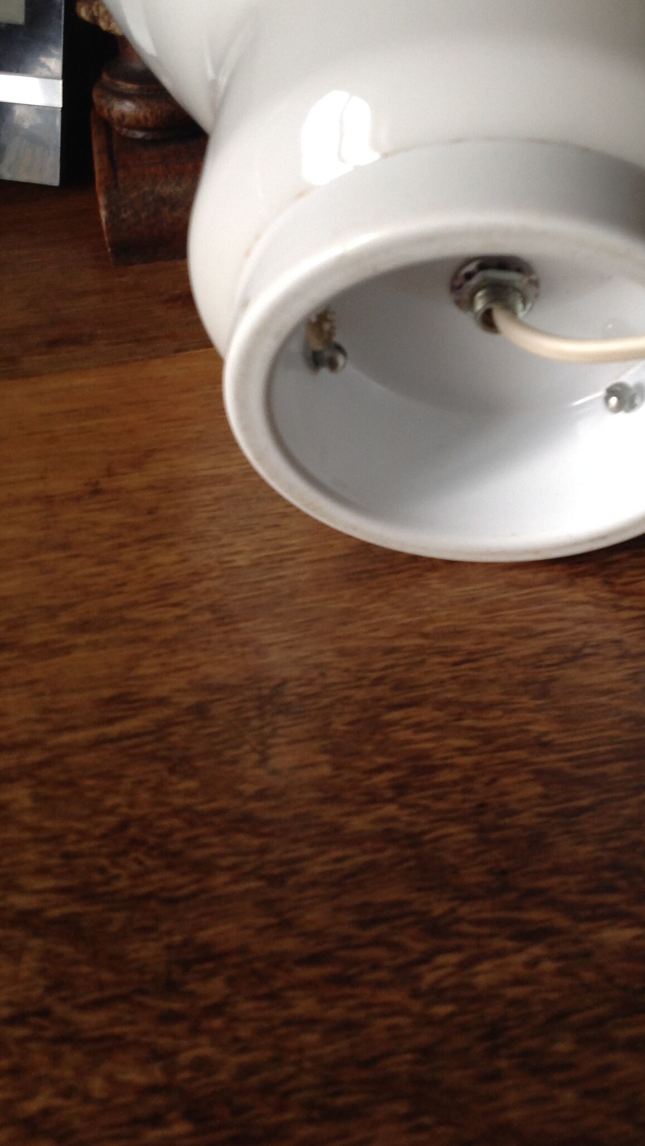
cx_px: 486
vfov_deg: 42.7
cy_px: 451
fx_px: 1459
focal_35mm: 48
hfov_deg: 24.6
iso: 80
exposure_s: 1/15
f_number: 2.4
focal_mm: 4.28
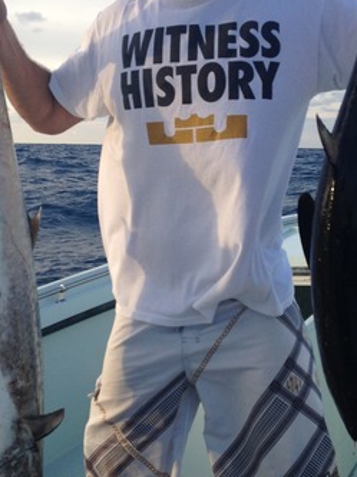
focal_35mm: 53
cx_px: 173
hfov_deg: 27.5
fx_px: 729
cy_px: 233
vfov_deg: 36.2
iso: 50
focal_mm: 4.12
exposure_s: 1/357
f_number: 2.4
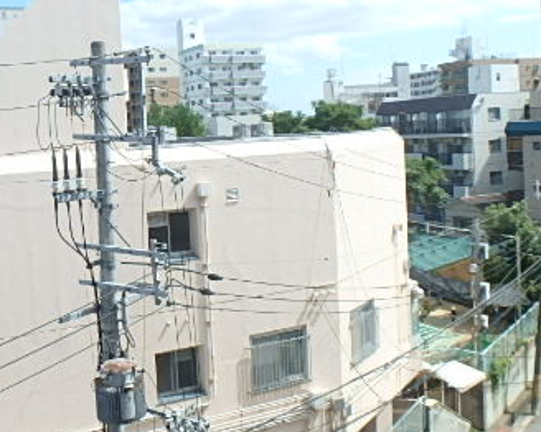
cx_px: 172
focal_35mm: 40
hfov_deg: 45.0
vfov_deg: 37.2
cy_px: 176
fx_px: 640
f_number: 6
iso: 125
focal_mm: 3.7
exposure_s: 1/320
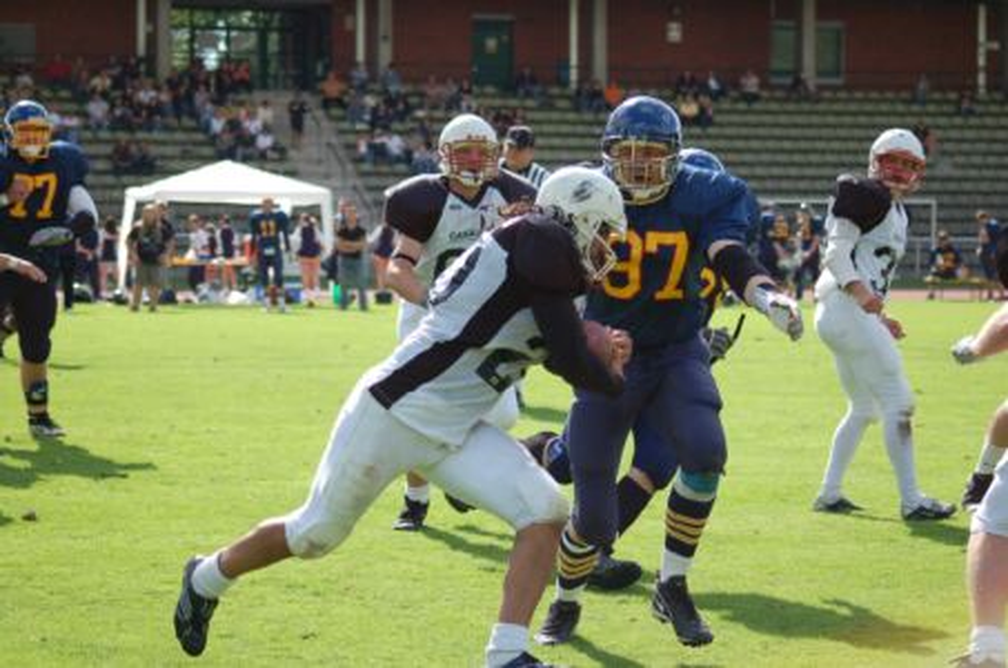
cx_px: 504
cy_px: 334
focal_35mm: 123
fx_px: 3437
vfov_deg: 11.1
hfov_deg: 16.7
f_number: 4
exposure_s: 1/1000
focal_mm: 82
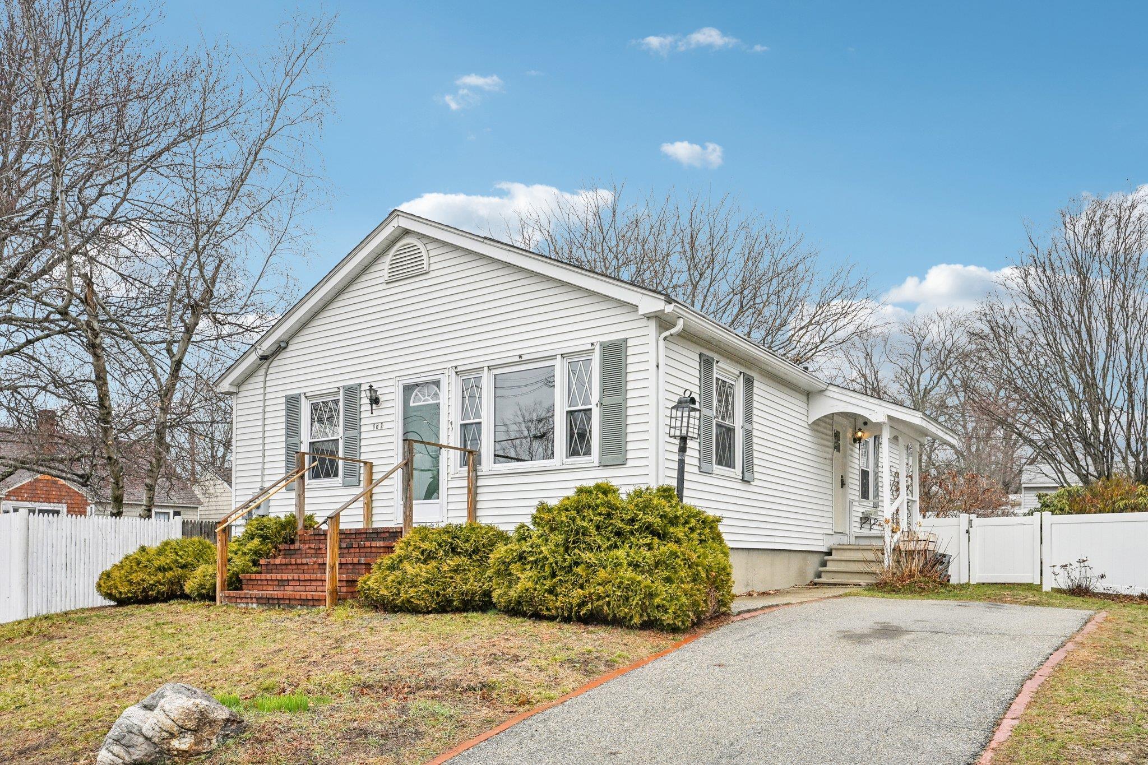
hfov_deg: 73.7
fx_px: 765
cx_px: 574
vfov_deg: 53.1
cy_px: 382
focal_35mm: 24
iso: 400
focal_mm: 24
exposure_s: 1/800
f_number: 8
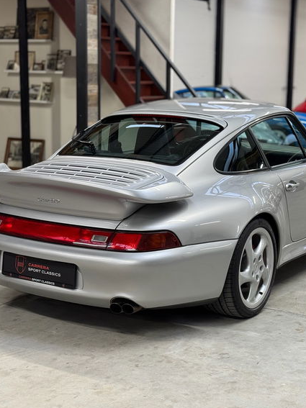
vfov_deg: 29.8
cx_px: 154
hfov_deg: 22.6
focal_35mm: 65
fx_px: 766
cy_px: 204
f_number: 1.78
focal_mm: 6.76
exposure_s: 1/50
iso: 80
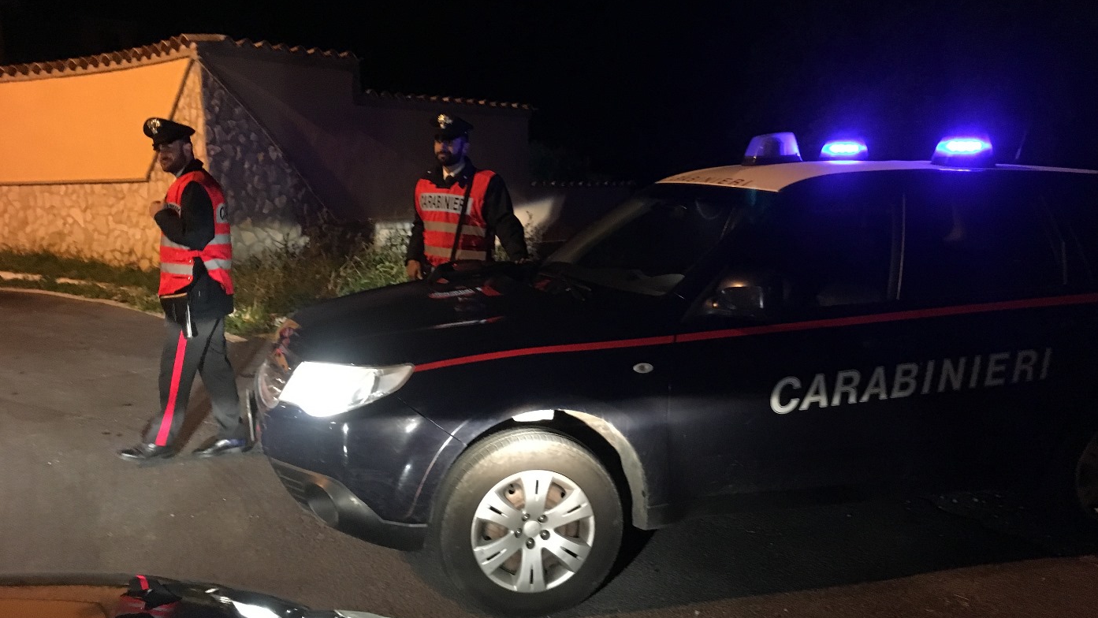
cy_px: 299
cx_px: 543
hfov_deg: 61.0
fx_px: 932
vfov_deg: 36.7
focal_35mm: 32
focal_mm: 4.15
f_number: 2.2
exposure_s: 1/17
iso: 320
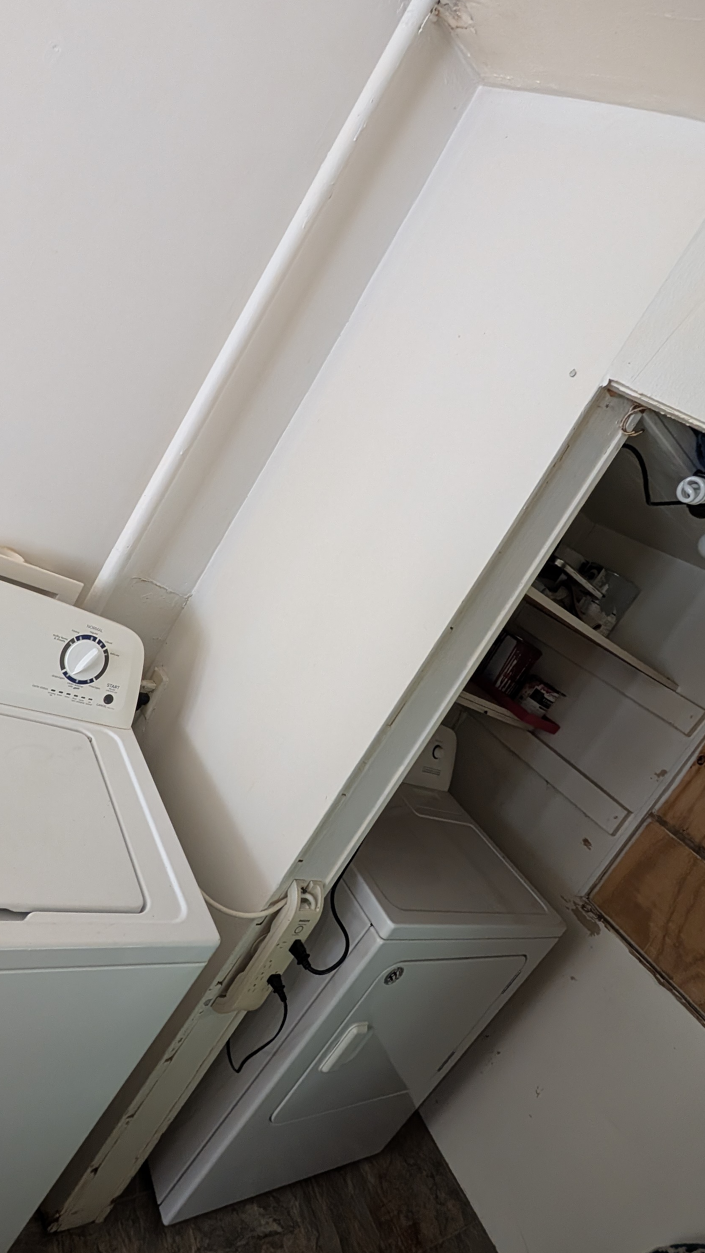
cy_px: 610
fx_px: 598
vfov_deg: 92.6
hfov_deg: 60.9
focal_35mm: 18
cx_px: 318
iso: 243
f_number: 1.7
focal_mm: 2.02
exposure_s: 1/23.8
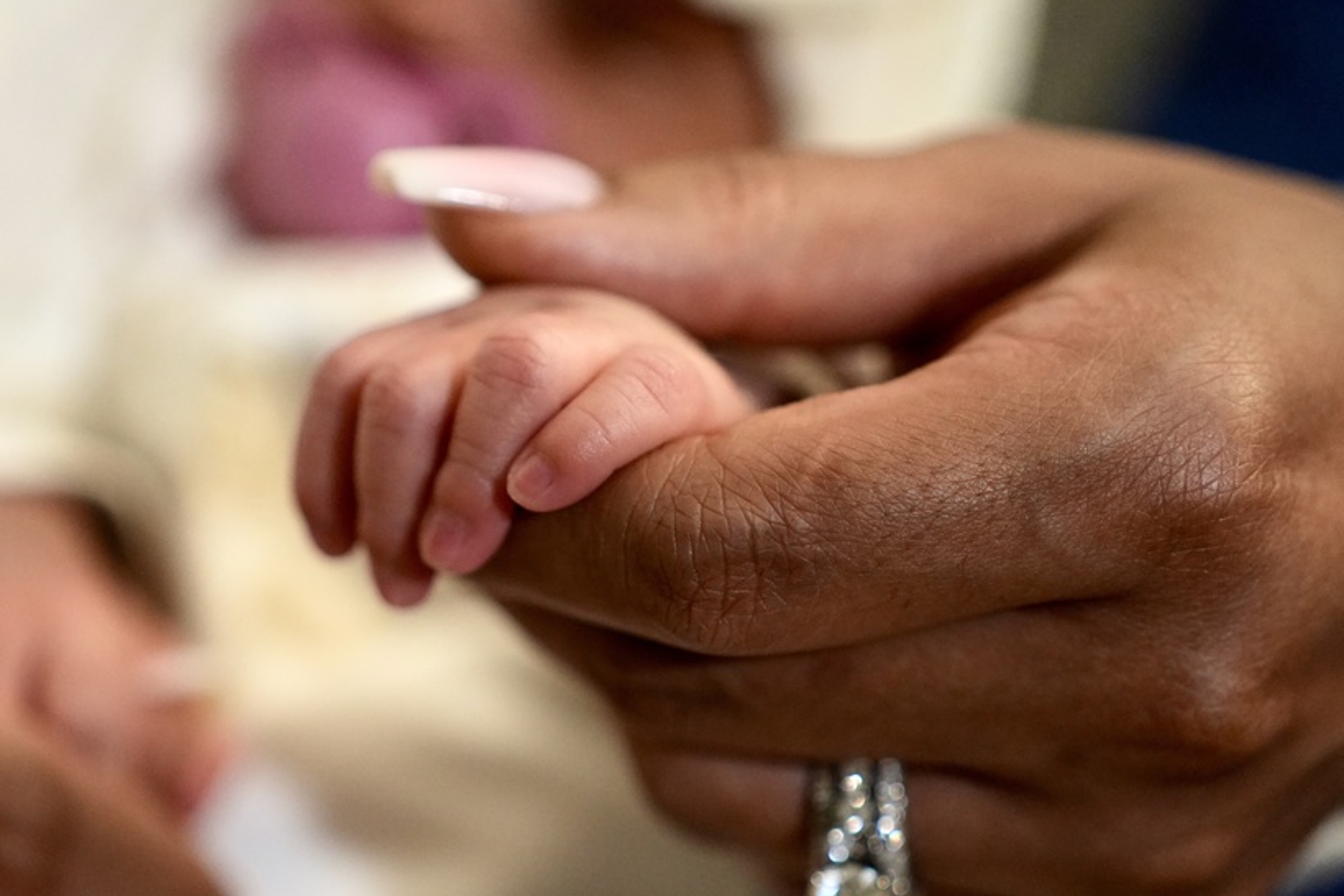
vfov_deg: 27.0
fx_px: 1867
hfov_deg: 39.6
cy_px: 506
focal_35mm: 50
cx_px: 643
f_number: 2.5
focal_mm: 40
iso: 4000
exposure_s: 1/100
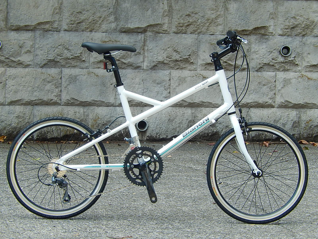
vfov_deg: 8.8
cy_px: 120
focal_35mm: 169
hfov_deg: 11.7
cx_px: 159
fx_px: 1553
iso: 125
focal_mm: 30.3
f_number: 5.7
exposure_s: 1/100
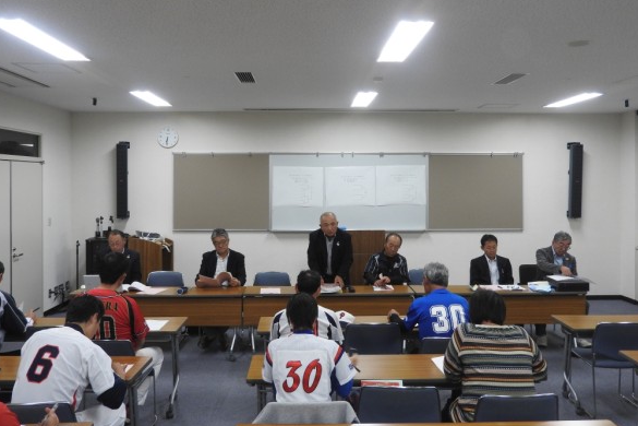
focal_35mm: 32
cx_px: 316
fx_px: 567
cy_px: 186
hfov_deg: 58.7
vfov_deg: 41.0
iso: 200
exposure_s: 1/30
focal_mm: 5.4
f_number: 3.5
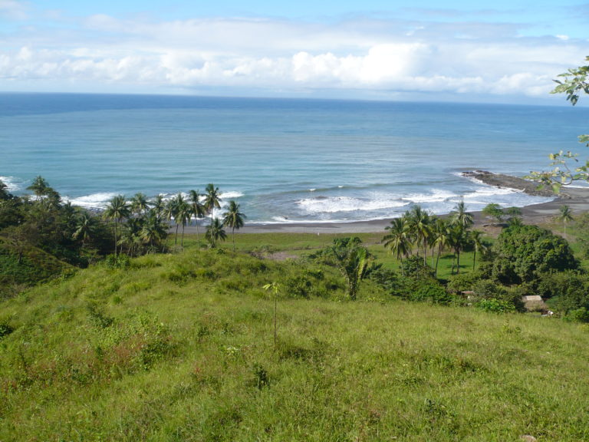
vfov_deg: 40.7
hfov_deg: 52.6
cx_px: 294
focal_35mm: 35
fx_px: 596
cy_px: 221
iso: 100
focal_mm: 5.8
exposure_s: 1/200
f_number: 8
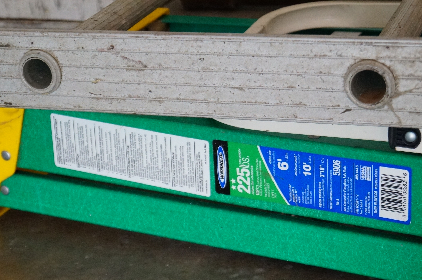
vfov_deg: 15.5
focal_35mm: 88
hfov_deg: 23.2
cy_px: 161
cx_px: 220
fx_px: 1030
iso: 3200
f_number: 5.6
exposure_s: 1/30
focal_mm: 50
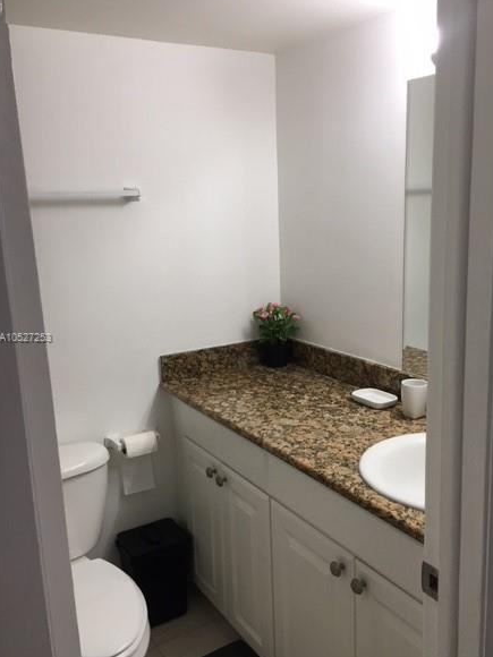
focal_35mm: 32
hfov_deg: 44.1
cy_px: 339
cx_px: 269
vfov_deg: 56.8
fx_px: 608
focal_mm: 4.15
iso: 40
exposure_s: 1/33
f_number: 2.2
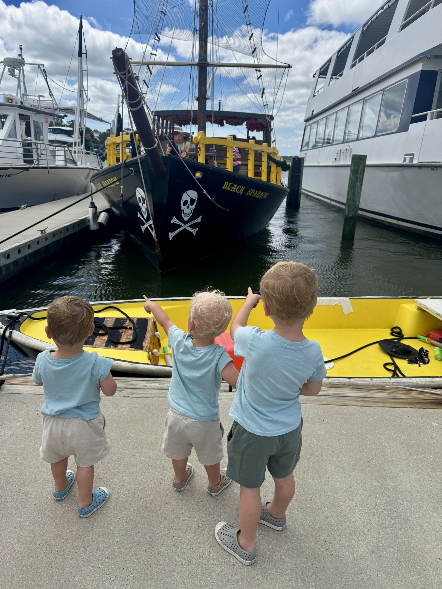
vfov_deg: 71.6
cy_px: 294
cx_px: 221
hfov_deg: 56.8
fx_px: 409
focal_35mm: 24
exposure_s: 1/5348
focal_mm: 6.76
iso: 80
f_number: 1.78
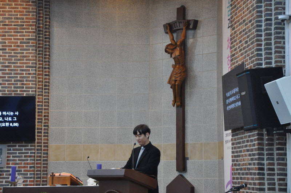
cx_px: 146
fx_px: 799
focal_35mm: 99
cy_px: 96
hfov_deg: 20.6
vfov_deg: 13.8
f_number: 5.3
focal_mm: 66
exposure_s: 1/30
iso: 900
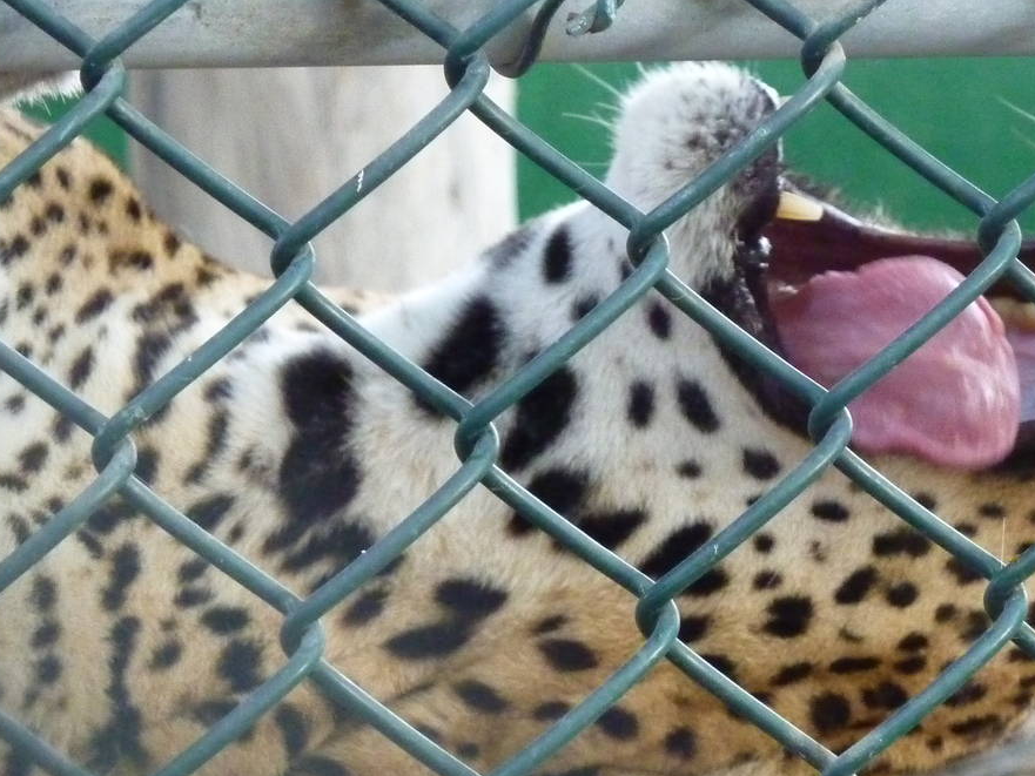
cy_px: 412
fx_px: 9180
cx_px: 833
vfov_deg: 4.8
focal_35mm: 307
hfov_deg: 6.4
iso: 800
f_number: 4.5
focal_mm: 27.8
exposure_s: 1/30
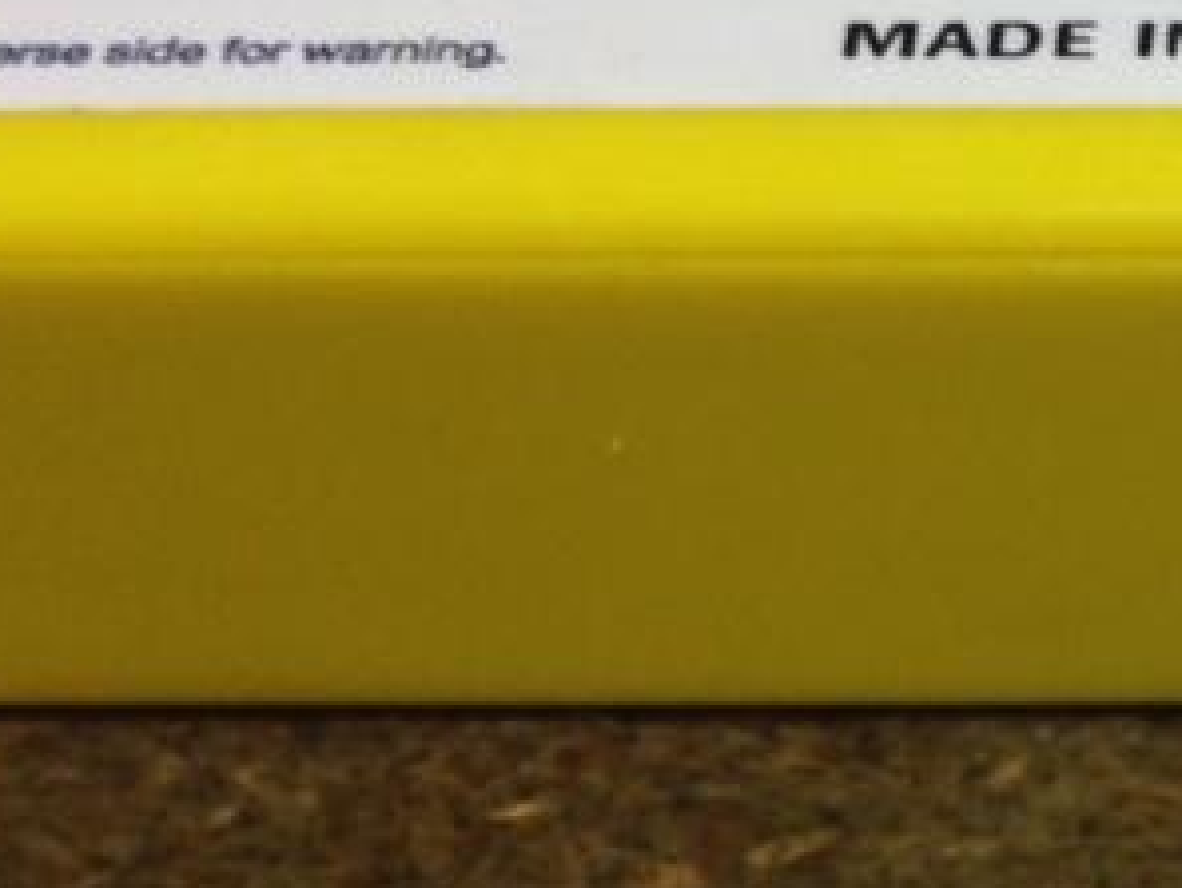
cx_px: 1727
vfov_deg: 10.3
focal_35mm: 142
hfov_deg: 13.2
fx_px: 4851
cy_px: 1039
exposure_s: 1/20
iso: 64
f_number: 2.4
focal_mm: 4.12
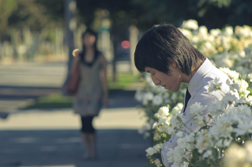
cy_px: 84
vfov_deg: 4.4
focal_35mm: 315
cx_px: 126
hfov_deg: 6.5
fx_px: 2203
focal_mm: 210
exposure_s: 1/400
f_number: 5.6
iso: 200
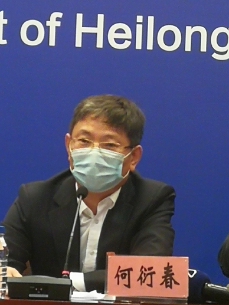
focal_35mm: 203
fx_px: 1790
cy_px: 144
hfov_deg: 7.3
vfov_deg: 9.7
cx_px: 97
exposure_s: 1/40
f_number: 2.2
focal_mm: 3.95
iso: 160
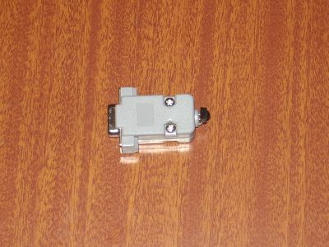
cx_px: 164
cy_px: 124
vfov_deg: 13.0
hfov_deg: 17.3
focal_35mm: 114
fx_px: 1083
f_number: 4.8
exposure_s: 1/60
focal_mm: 17.4
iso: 100
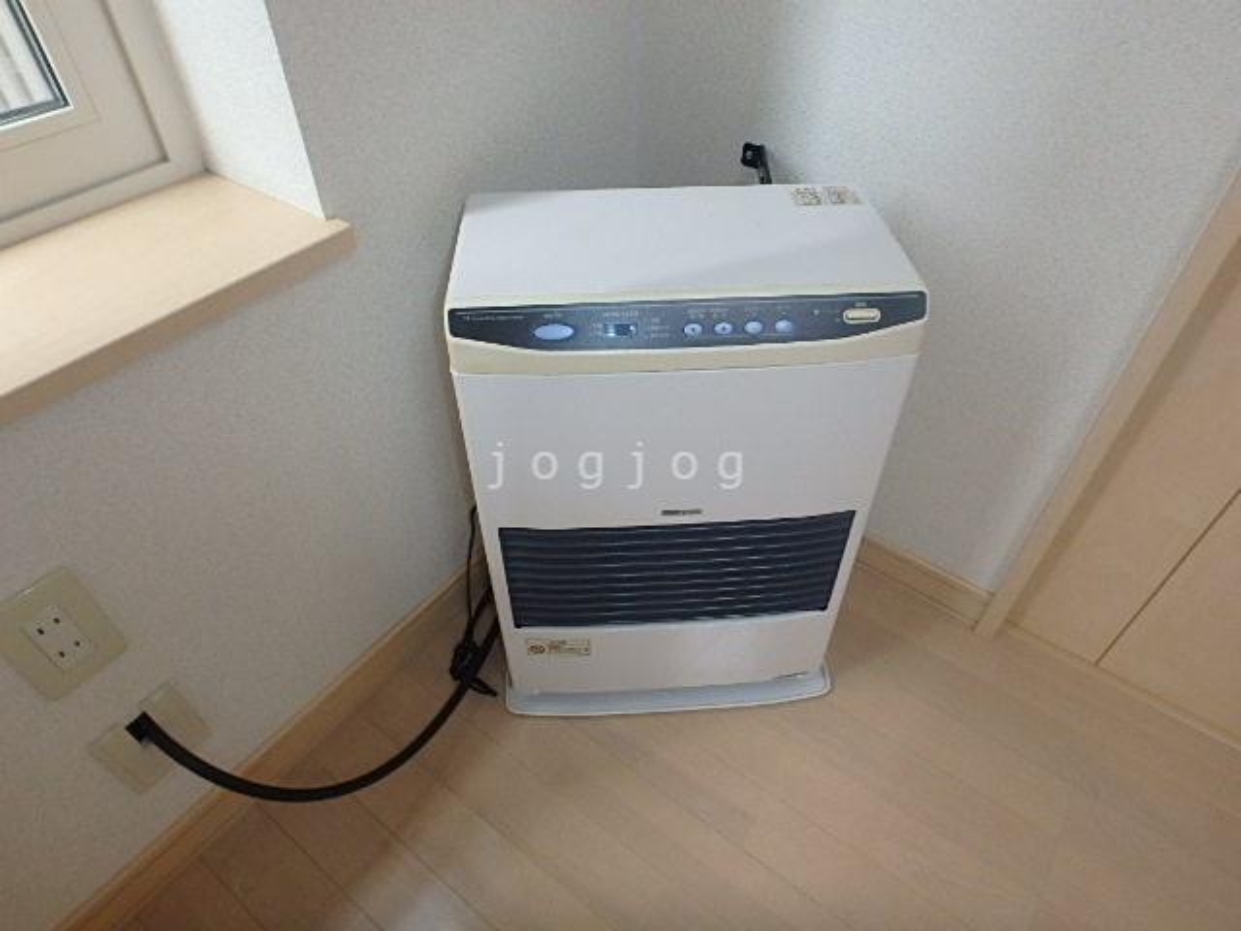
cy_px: 466
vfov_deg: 63.4
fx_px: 753
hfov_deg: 79.0
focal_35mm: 21
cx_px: 620
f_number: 3.5
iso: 200
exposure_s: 1/40
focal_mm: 3.7
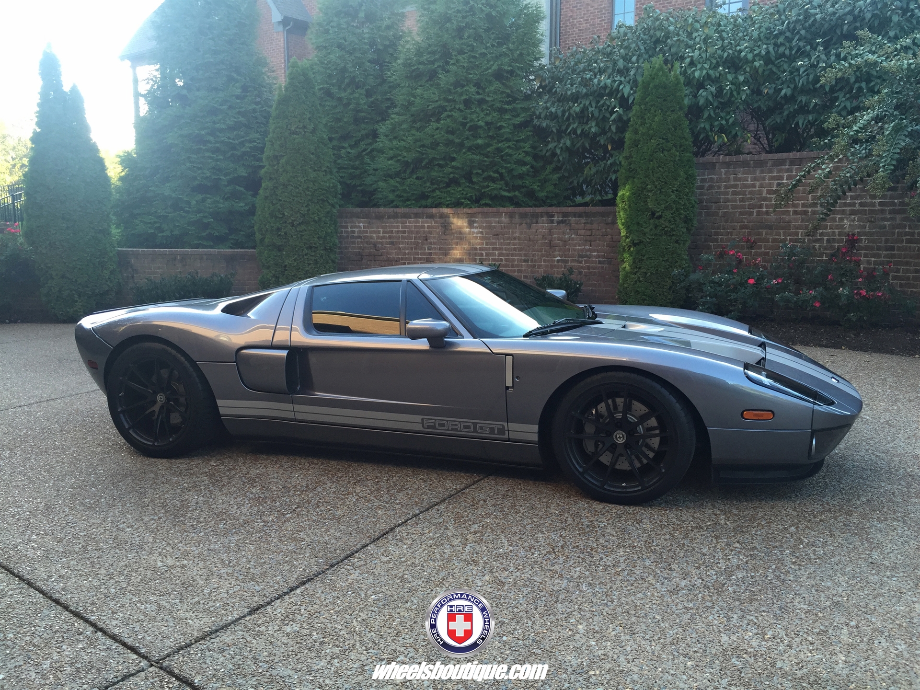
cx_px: 460
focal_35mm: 29
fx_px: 771
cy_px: 345
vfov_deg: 48.2
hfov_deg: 61.7
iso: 40
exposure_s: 1/120
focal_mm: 4.15
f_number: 2.2
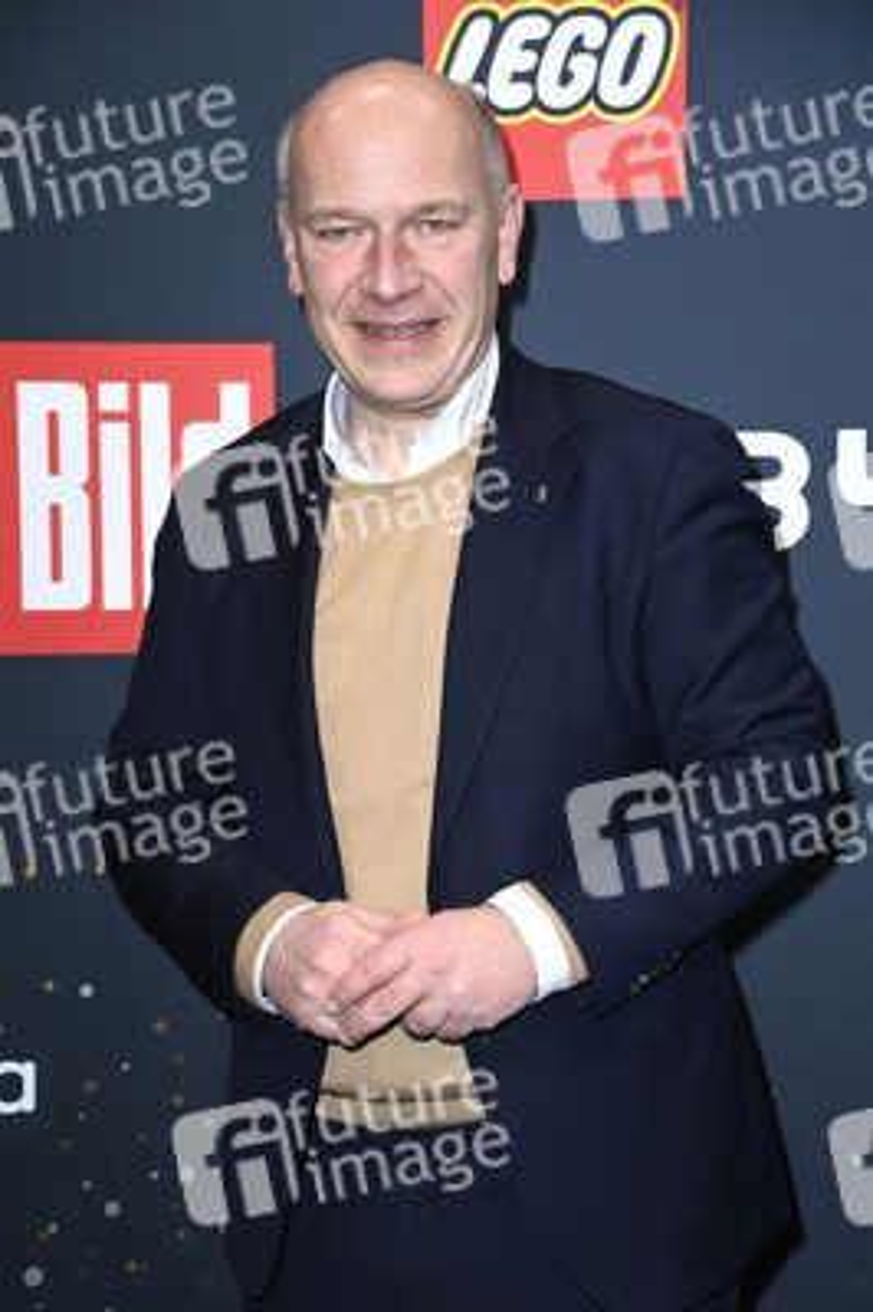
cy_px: 656
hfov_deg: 14.8
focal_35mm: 92
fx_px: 3352
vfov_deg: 22.2
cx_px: 436
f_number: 5.6
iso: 320
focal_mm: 92
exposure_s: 1/250
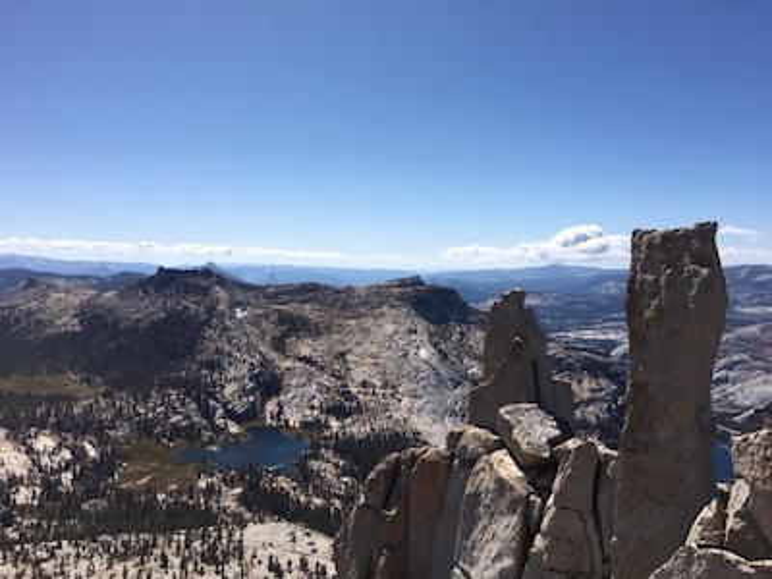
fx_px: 647
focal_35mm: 29
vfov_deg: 48.2
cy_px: 290
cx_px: 386
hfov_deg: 61.7
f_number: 2.2
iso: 25
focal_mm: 4.15
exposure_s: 1/3077
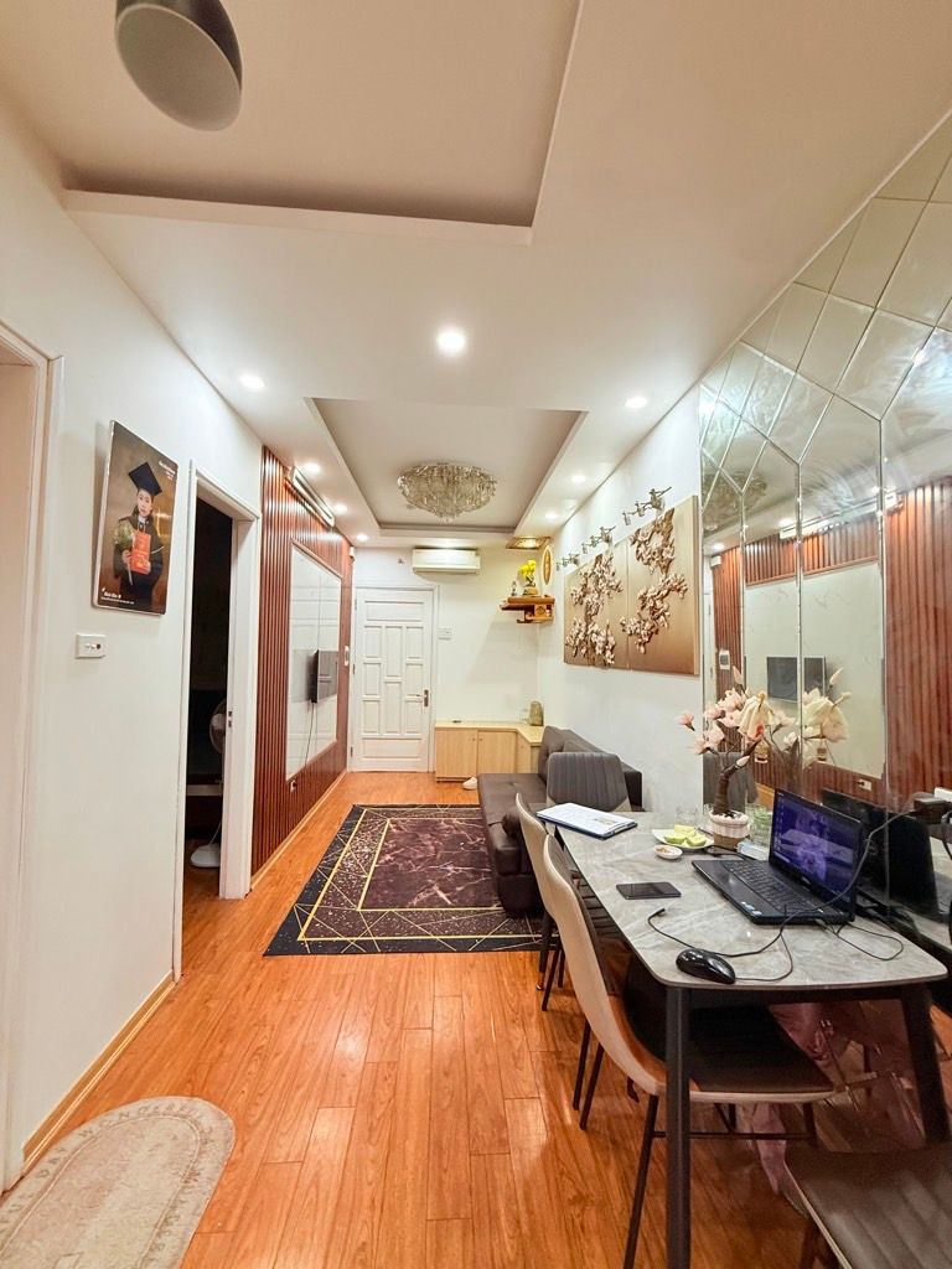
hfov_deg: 85.7
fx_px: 513
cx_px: 476
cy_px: 634
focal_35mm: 14
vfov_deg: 102.1
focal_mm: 2.22
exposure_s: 1/100
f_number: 2.2
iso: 200
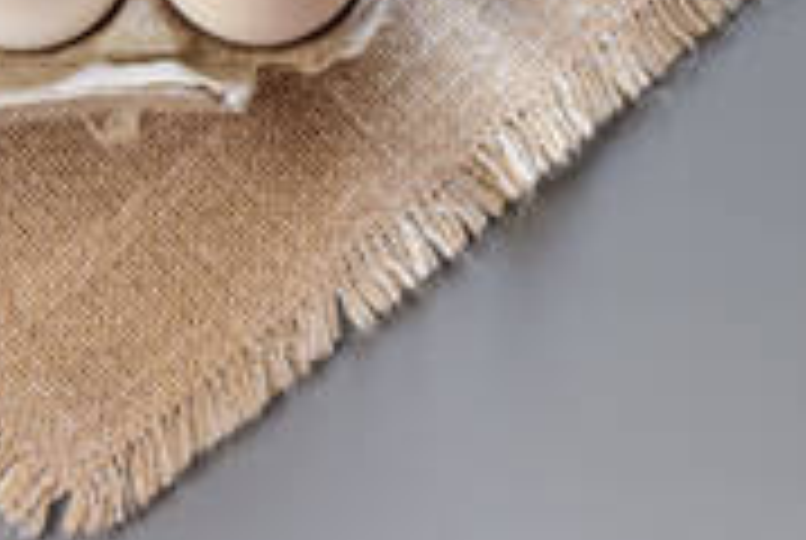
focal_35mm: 128
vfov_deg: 10.6
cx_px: 838
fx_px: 2870
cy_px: -45
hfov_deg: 15.6
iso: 500
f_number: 5
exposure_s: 1/60
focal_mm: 34
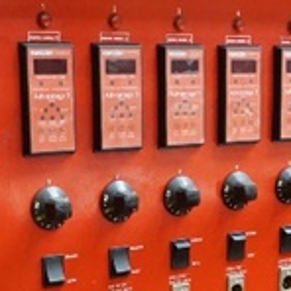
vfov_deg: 17.0
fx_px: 942
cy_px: 326
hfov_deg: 17.6
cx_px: 169
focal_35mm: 99
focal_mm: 16
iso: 3200
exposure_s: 1/100
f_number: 3.5
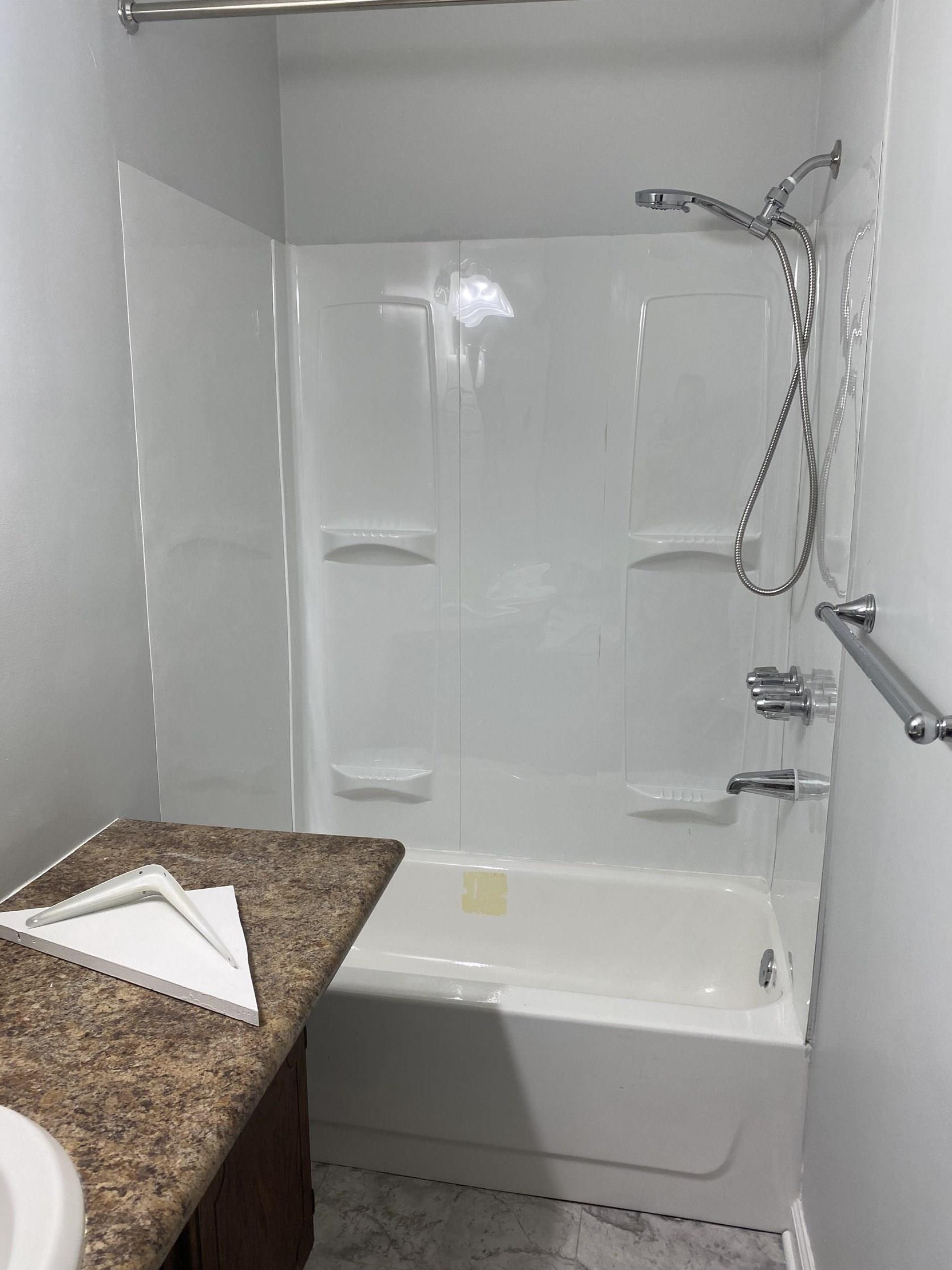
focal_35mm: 27
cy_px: 657
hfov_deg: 51.3
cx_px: 483
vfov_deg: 65.3
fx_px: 990
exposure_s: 1/60
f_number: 1.8
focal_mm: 4.25
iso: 80
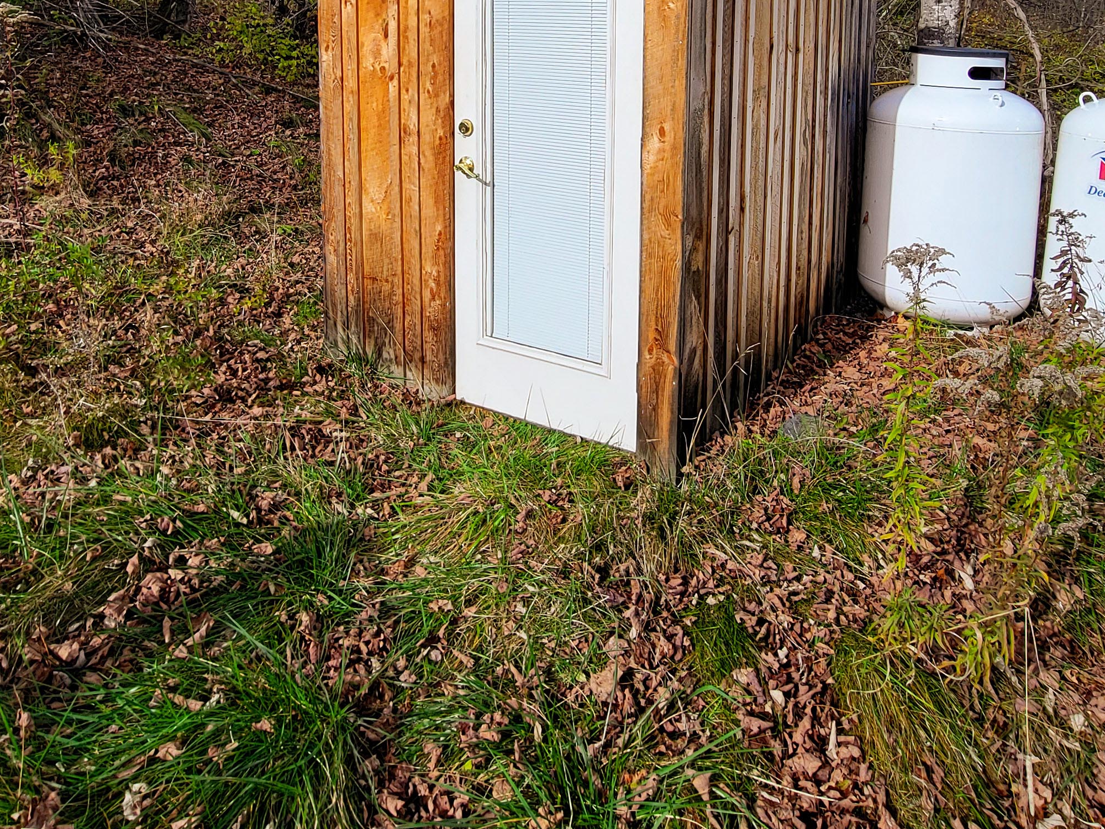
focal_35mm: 26
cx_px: 511
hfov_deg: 67.2
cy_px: 86
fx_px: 830
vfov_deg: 47.7
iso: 50
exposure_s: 1/1100
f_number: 2.2
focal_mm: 2.2
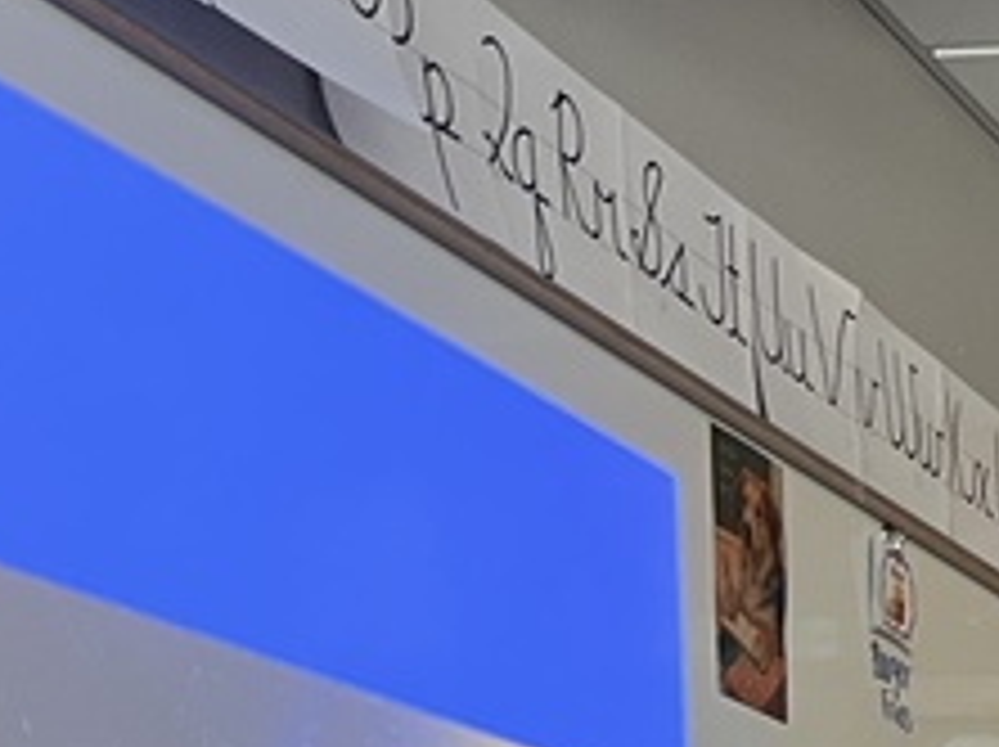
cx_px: 2192
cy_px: 1350
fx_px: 3459
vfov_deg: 11.4
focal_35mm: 120
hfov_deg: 13.3
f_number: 1.6
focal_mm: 5.1
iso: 200
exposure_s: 1/60
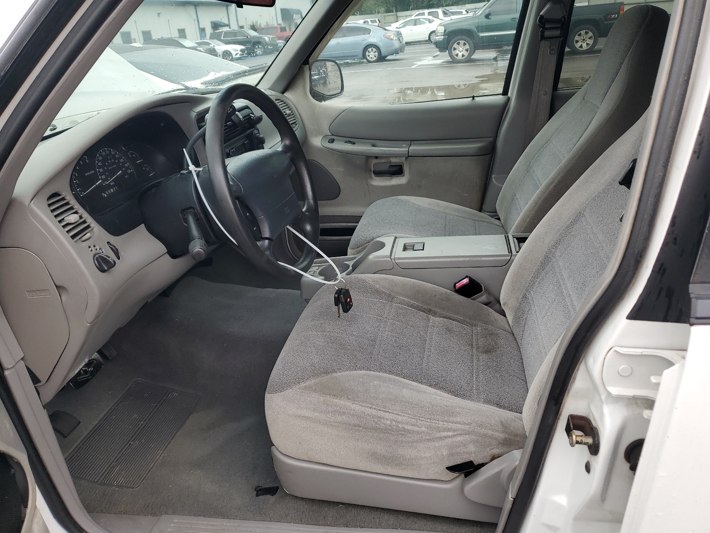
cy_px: 266
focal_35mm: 26
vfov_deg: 53.1
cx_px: 355
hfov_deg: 67.3
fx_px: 533
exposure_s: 1/137
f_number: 1.5
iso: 50
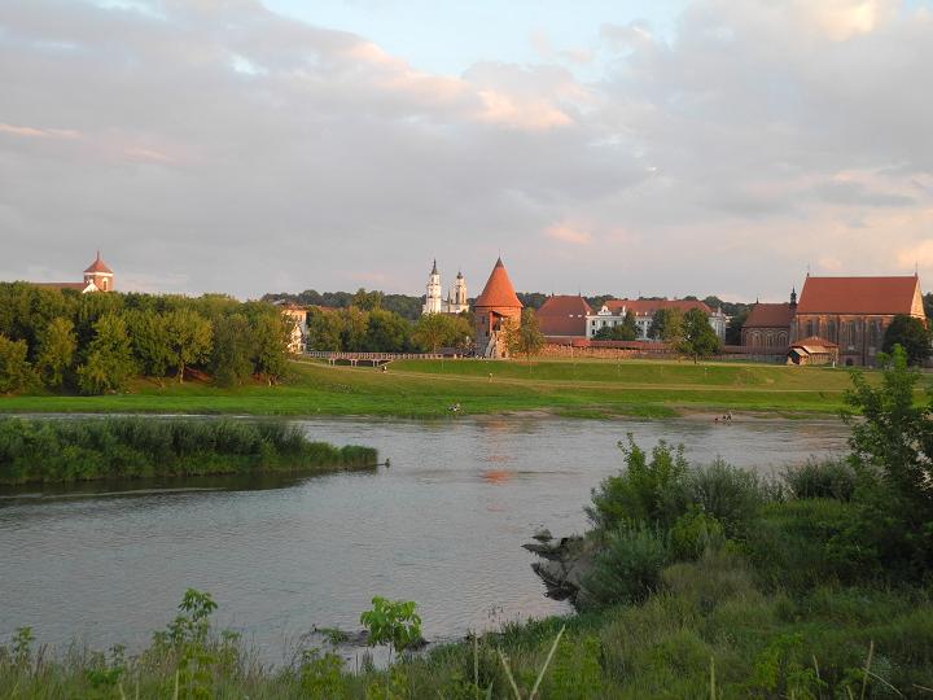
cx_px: 466
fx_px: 1348
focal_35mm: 50
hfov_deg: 38.2
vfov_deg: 29.1
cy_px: 350
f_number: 3.5
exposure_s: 1/100
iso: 100
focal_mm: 10.7
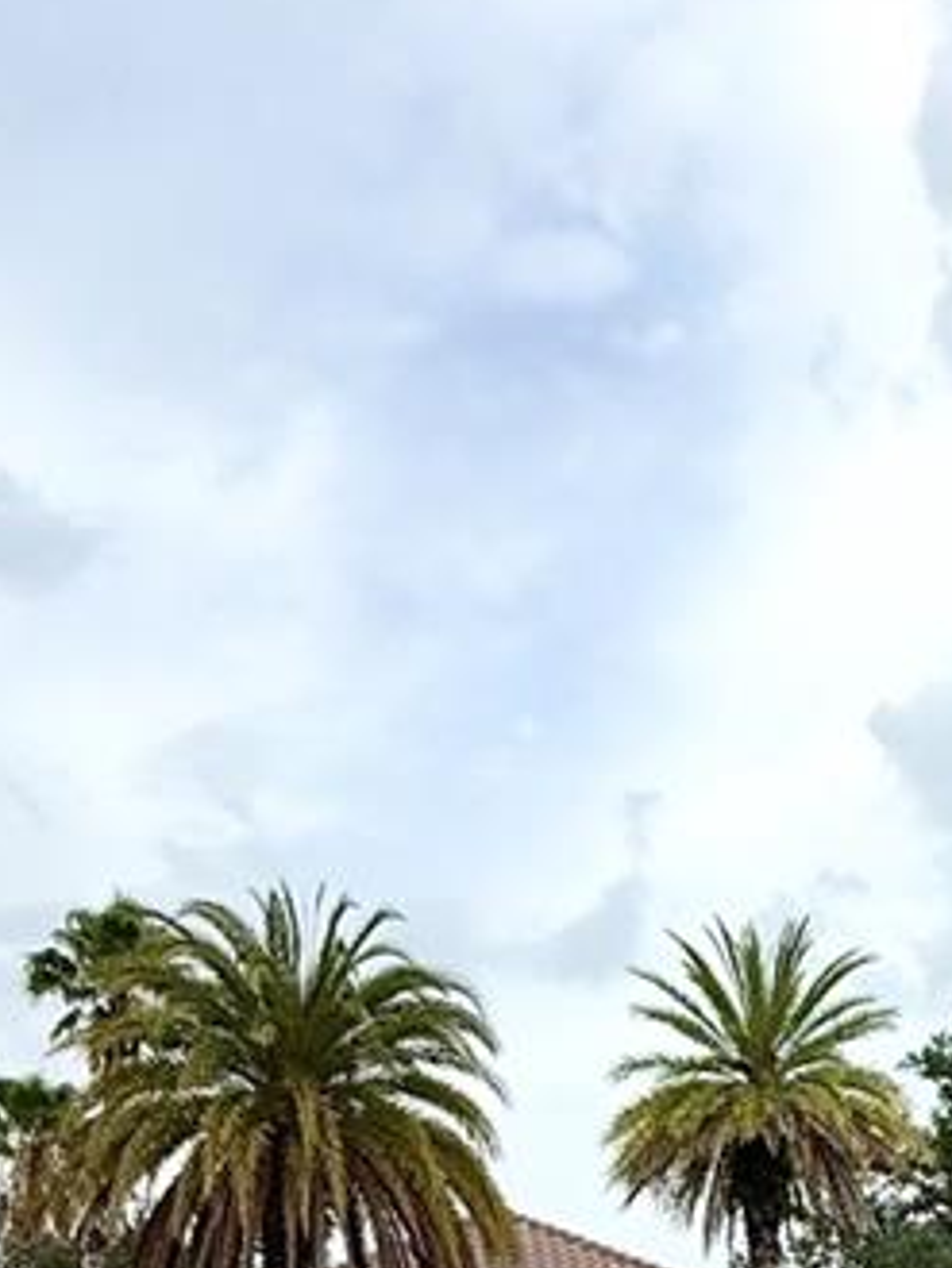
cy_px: 1422
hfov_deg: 26.4
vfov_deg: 32.6
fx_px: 1869
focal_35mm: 51
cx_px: 1033
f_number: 2.2
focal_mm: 2.22
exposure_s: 1/1399
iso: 50
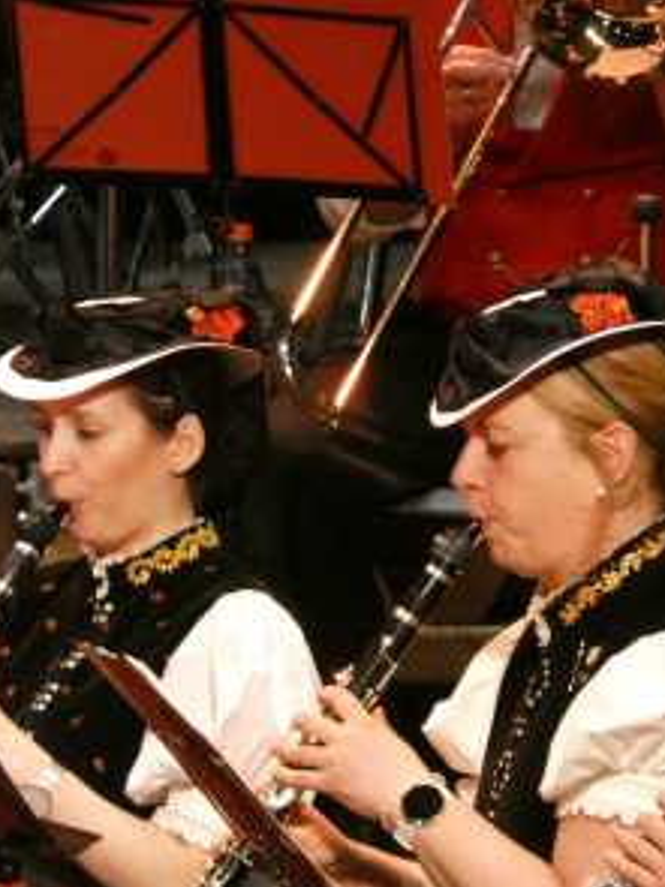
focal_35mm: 1284
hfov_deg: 1.2
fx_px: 32913
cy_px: 448
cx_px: 518
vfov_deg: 1.5
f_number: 5.6
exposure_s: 1/125
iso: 1600
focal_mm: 169.6
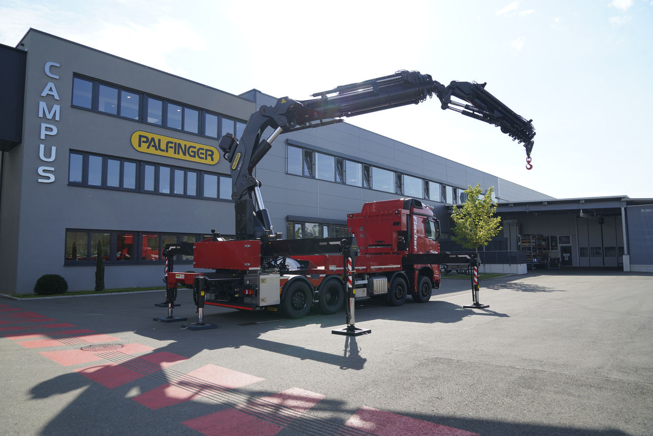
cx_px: 326
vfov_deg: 53.2
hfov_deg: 73.7
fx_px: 435
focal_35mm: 24
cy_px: 218
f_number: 7.1
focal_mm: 24
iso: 100
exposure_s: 1/200
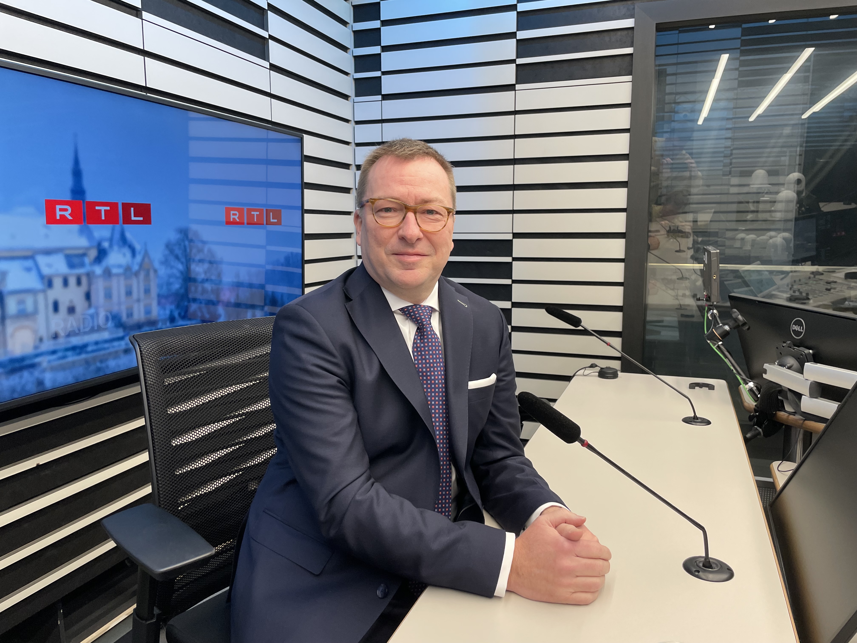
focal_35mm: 26
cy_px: 322
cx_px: 428
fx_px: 644
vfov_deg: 53.1
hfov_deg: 67.3
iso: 100
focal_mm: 4.2
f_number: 1.6
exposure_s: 1/78
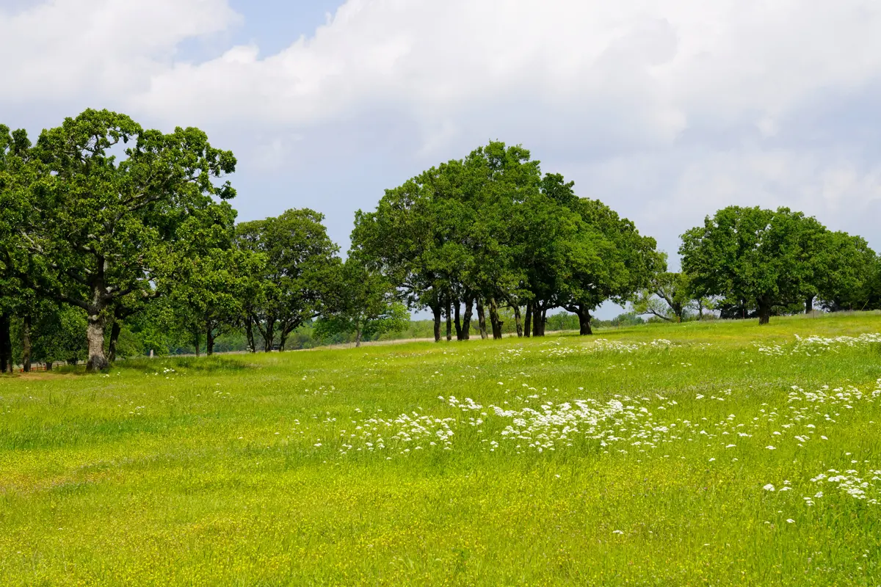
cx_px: 440
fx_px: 1762
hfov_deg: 28.1
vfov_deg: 18.9
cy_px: 294
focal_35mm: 72
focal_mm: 48
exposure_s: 1/160
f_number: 9
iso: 100
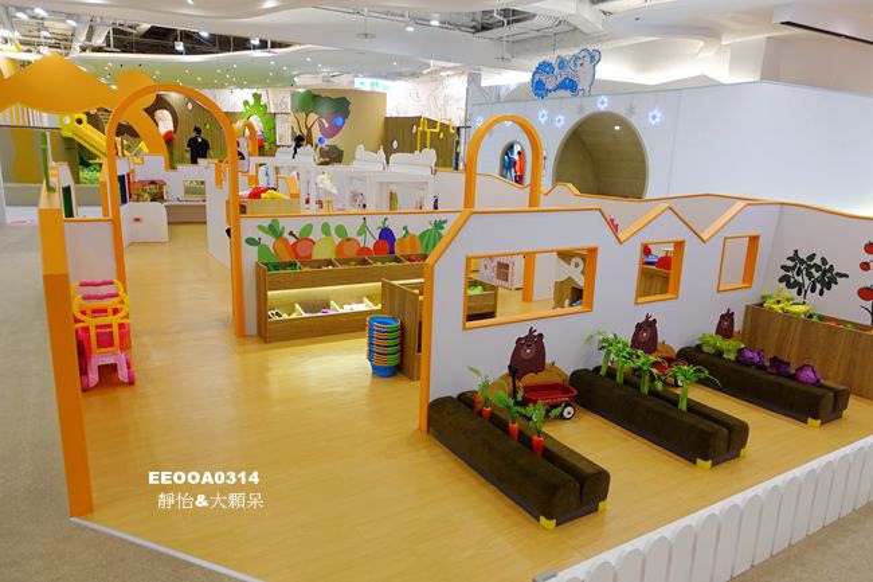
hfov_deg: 73.8
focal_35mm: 24
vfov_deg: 53.1
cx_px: 436
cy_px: 291
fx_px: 582
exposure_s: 1/30
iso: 160
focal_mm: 8.8
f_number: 1.8
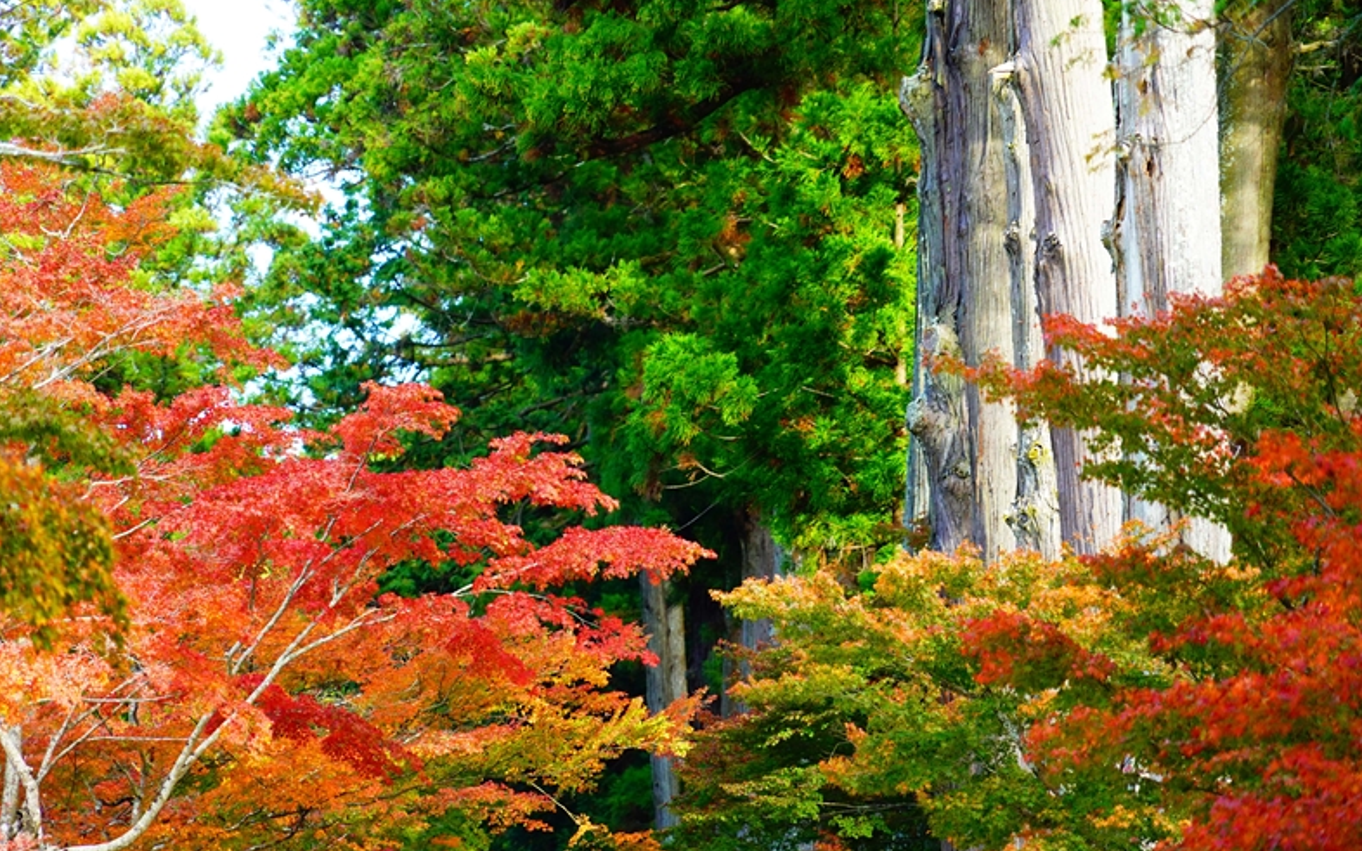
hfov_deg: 8.4
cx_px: 671
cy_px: 405
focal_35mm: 249
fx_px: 9241
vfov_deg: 5.3
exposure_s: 1/250
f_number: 6.3
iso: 1250
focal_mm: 240
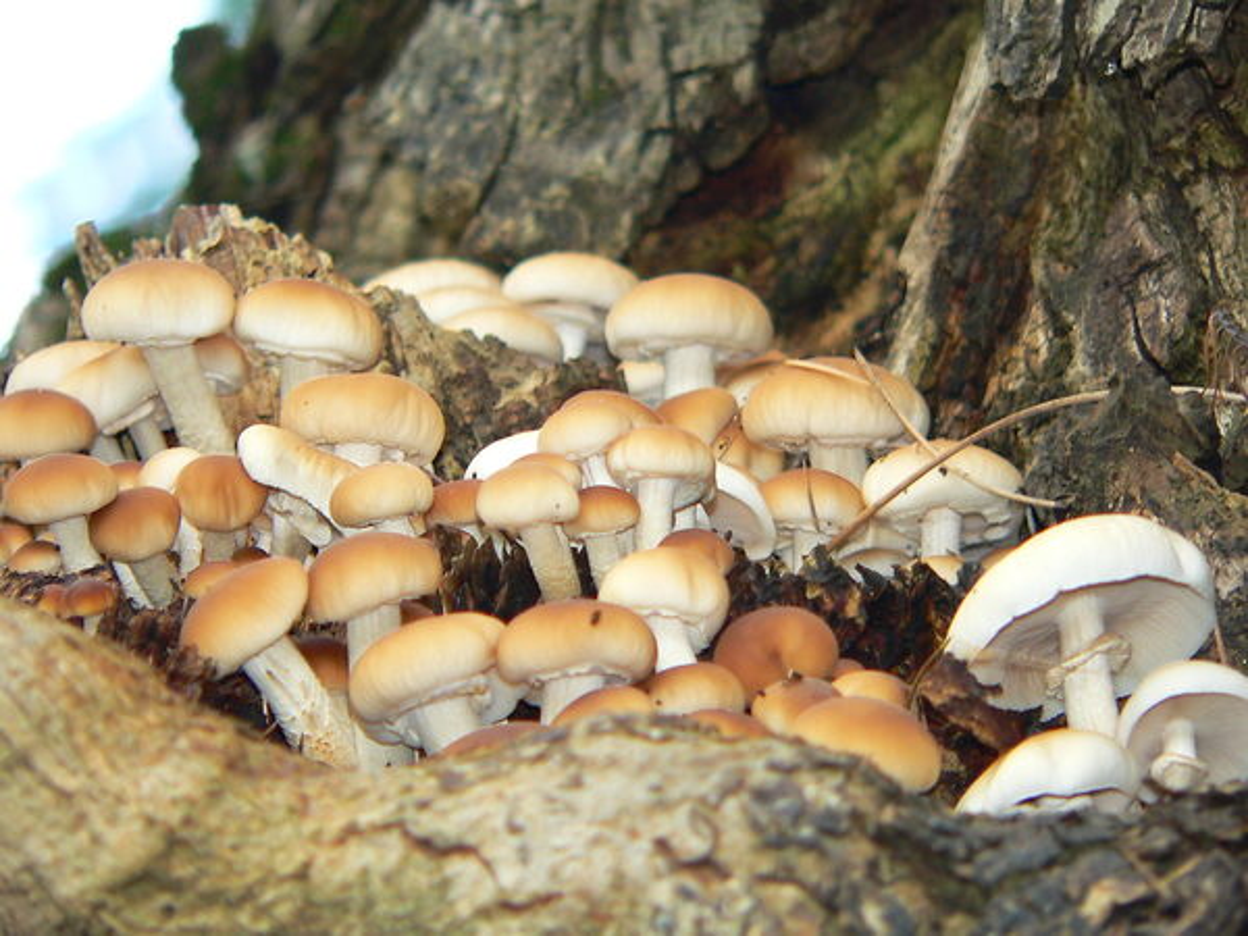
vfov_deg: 4.5
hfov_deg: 6.0
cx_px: 624
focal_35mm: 328
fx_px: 11825
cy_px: 468
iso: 100
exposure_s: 1/80
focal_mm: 54.5
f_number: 2.8
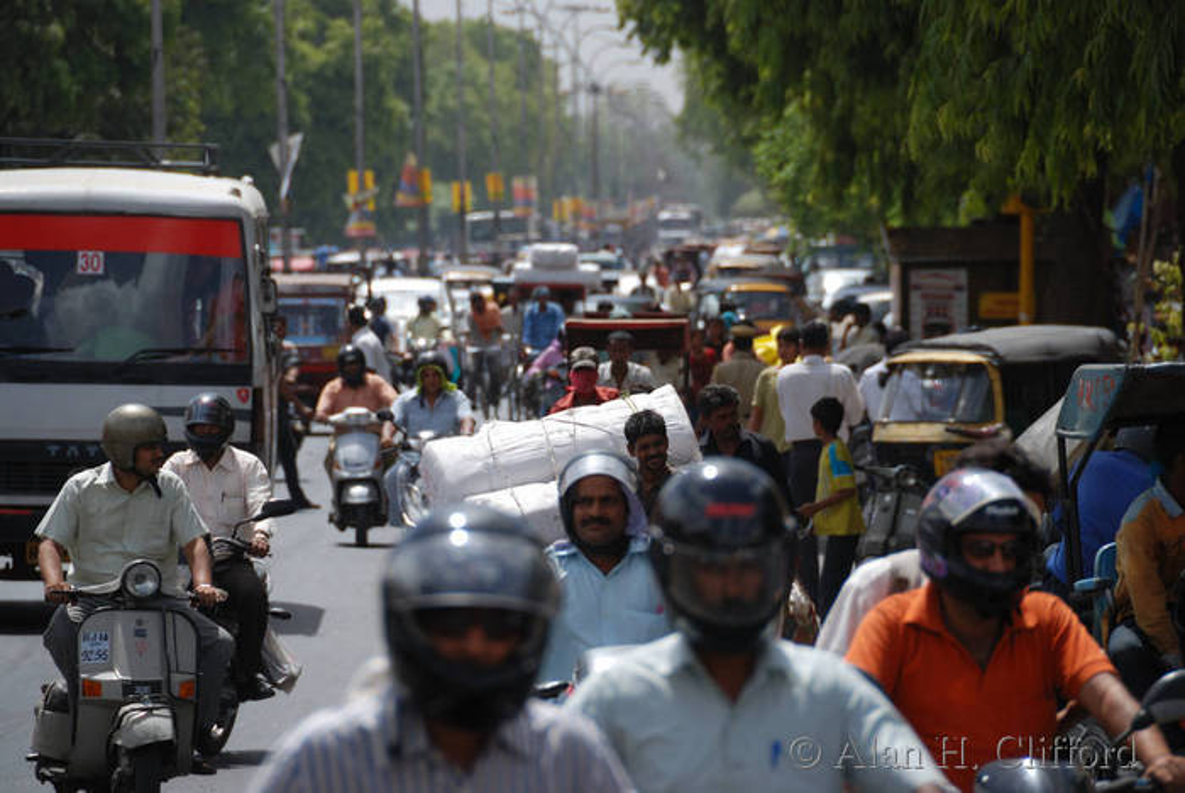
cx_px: 592
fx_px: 9883
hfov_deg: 6.9
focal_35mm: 300
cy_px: 396
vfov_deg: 4.6
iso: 100
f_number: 5.6
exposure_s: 1/400
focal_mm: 200
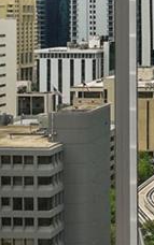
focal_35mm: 143
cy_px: 11
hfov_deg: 8.6
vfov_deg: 14.4
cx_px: 325
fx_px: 958
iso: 100
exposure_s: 1/15
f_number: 8
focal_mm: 20
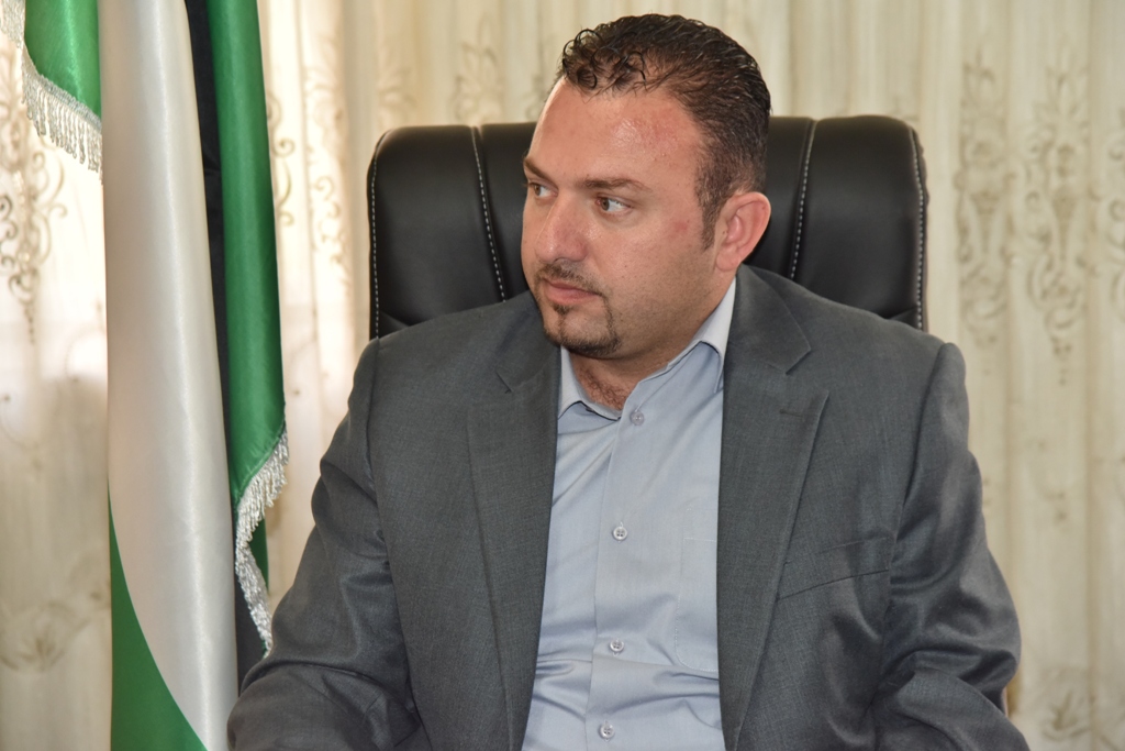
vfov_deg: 11.4
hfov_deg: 17.1
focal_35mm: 120
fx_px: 3750
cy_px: 376
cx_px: 562
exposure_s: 1/125
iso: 1600
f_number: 5.6
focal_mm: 120
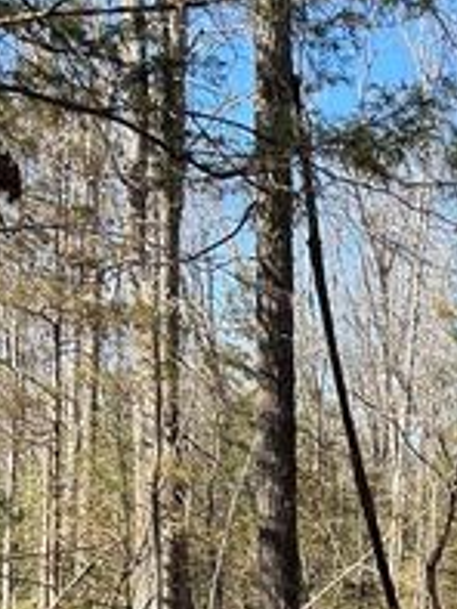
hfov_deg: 15.7
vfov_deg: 21.1
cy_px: 682
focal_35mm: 88
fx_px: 1547
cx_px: 648
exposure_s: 1/1135
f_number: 1.5
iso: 50
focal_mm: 5.7
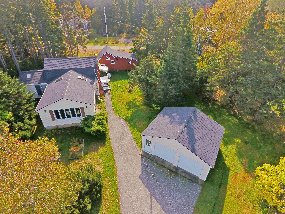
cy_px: 107
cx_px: 142
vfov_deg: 66.0
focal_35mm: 20
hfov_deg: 81.7
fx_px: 165
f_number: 2.8
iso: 100
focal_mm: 3.61
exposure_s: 1/800
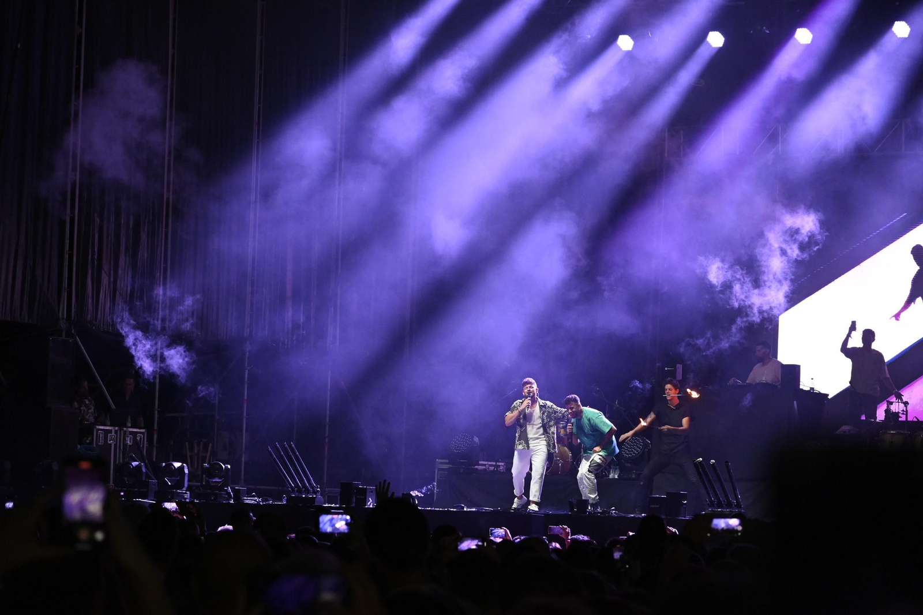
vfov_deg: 10.9
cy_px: 308
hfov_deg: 16.3
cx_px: 462
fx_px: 3230
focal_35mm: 126
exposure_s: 1/250
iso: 4000
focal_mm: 84
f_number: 5.6
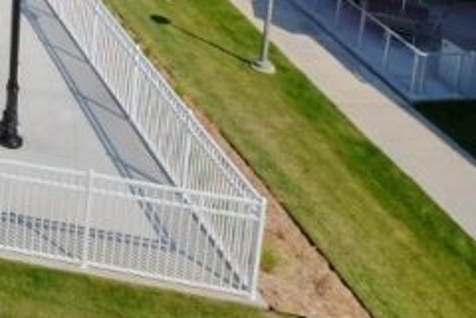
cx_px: -222
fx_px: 846
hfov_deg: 24.8
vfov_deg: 18.6
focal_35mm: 64
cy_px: -171
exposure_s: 1/400
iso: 400
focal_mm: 10
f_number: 11
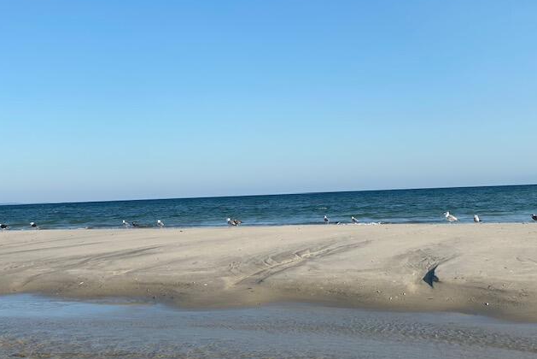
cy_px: 193
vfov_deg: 24.6
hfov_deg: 36.2
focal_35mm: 55
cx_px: 269
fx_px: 821
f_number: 2
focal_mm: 6
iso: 20
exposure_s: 1/1597
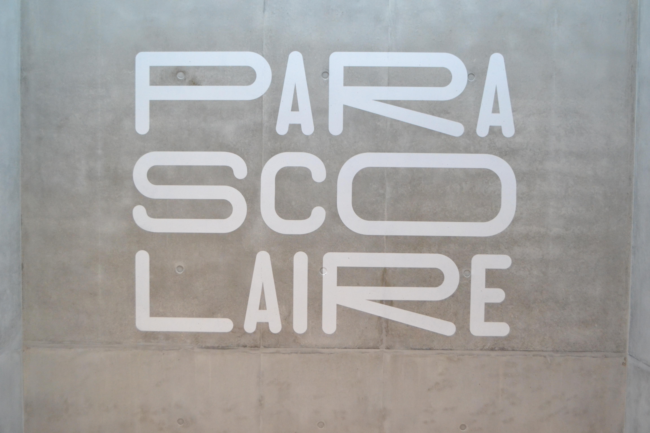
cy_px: 216
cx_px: 325
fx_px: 704
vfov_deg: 34.2
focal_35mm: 39
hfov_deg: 49.6
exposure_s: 1/60
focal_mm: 26
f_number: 4.2
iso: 2000
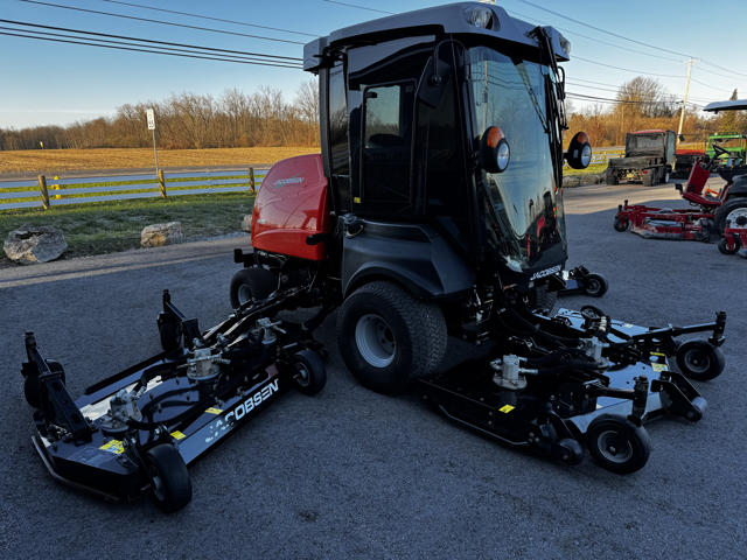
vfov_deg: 56.8
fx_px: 518
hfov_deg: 71.6
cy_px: 280
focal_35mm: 24
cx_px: 374
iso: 80
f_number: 1.78
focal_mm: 6.76
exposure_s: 1/414
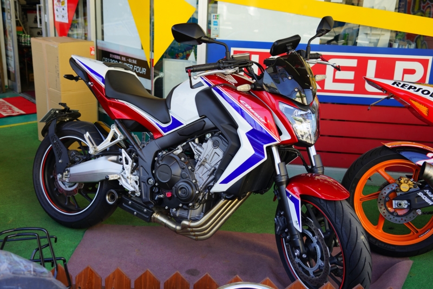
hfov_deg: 49.5
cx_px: 216
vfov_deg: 34.2
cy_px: 144
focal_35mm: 39
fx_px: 469
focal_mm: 39
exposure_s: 1/60
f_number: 4.5
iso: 100
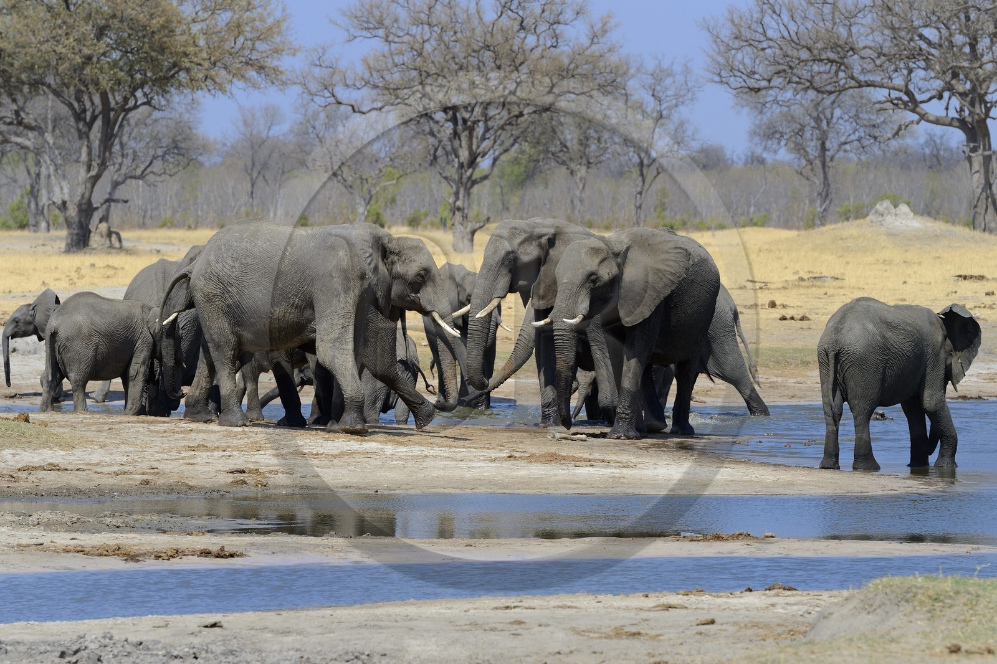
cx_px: 498
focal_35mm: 260
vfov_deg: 5.3
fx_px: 7199
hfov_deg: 7.9
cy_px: 332
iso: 400
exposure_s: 1/800
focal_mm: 260
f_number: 10
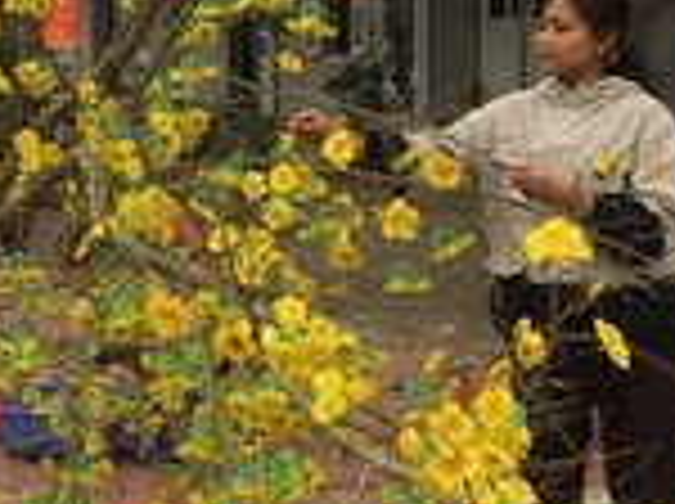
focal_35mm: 126
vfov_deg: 11.7
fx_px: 2453
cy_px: 194
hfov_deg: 15.0
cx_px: -171
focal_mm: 4.15
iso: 32
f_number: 2.2
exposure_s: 1/659
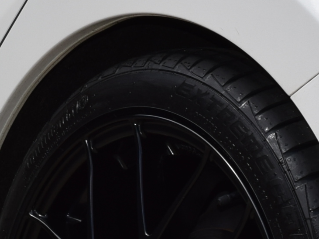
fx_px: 2617
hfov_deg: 7.0
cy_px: 113
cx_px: 40
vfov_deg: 5.2
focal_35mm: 284
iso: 100
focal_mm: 32
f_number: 11
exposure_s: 1/200
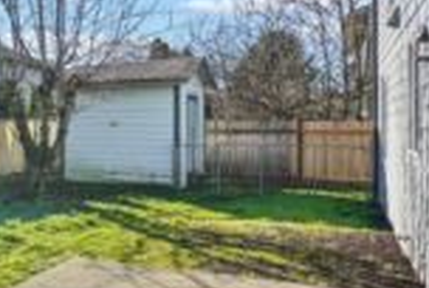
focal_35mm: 42
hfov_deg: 36.4
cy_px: 120
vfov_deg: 32.0
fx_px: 501
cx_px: -79
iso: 400
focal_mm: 16
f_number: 8
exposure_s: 1/640
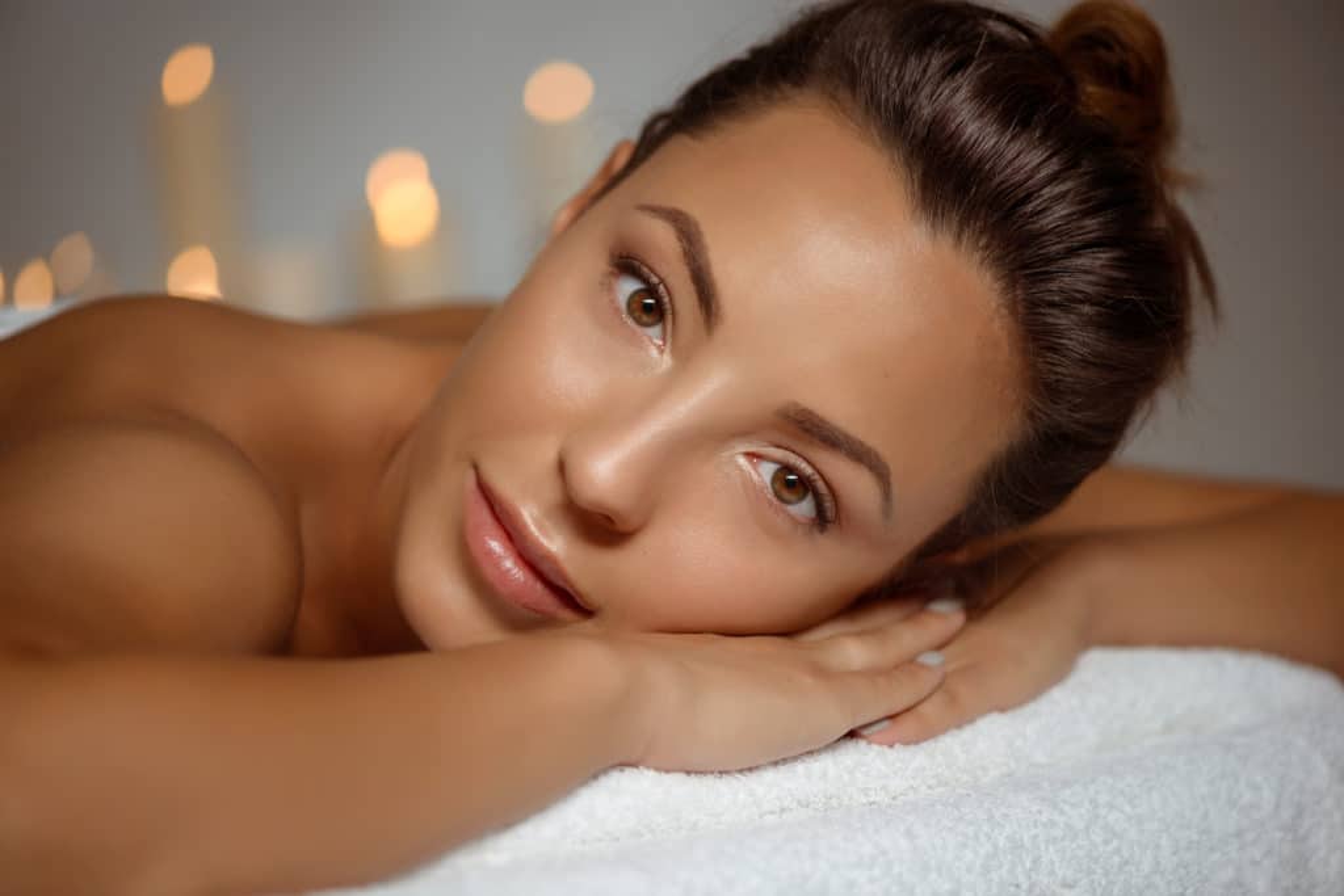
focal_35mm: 105
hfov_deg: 19.5
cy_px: 448
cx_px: 672
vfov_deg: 13.0
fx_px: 3920
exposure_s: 1/160
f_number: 3
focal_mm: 105
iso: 100
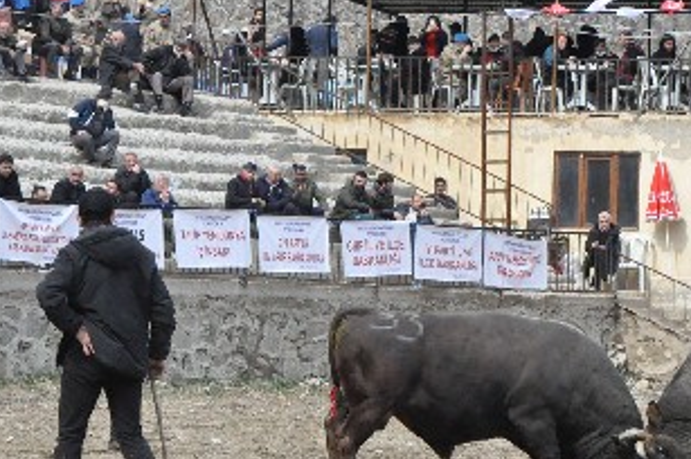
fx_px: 5332
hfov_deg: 7.4
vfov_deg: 4.9
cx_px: 671
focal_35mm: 278
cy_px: 294
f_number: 13
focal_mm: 85
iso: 3200
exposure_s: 1/2500
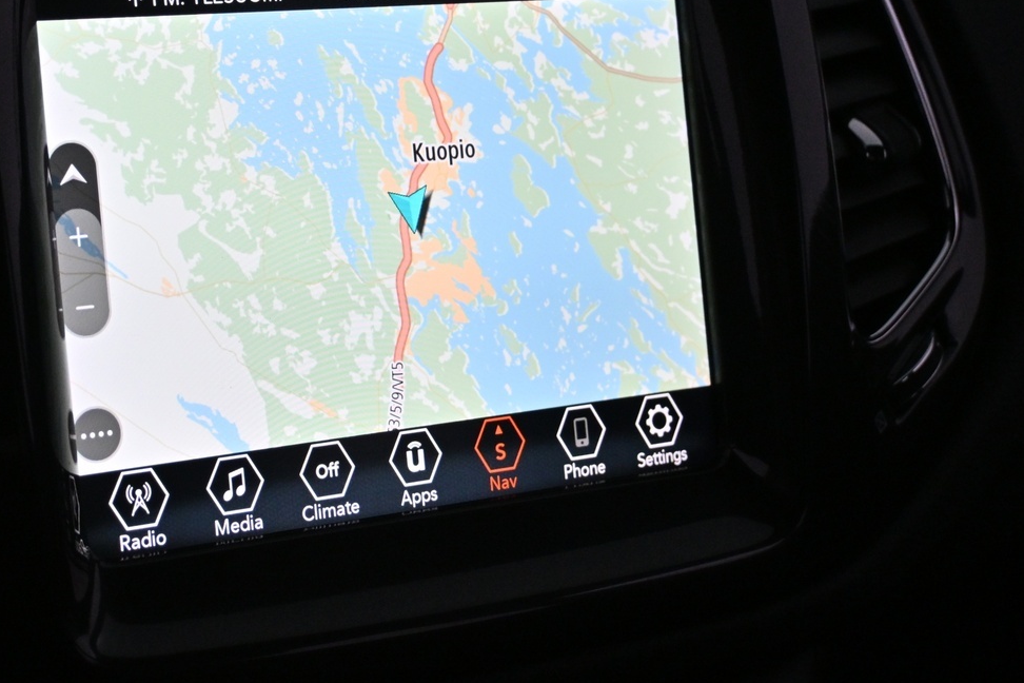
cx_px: 321
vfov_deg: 17.8
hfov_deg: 26.4
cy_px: 227
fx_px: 2169
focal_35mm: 76
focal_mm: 30.5
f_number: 4.8
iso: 1100
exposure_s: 1/250
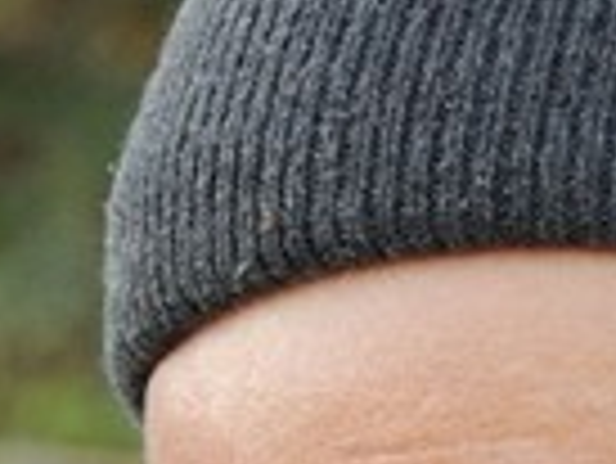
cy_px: 2734
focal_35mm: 784
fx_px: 13964
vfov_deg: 1.8
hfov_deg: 2.5
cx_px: 953
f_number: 5
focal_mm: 70
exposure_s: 1/160
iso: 800
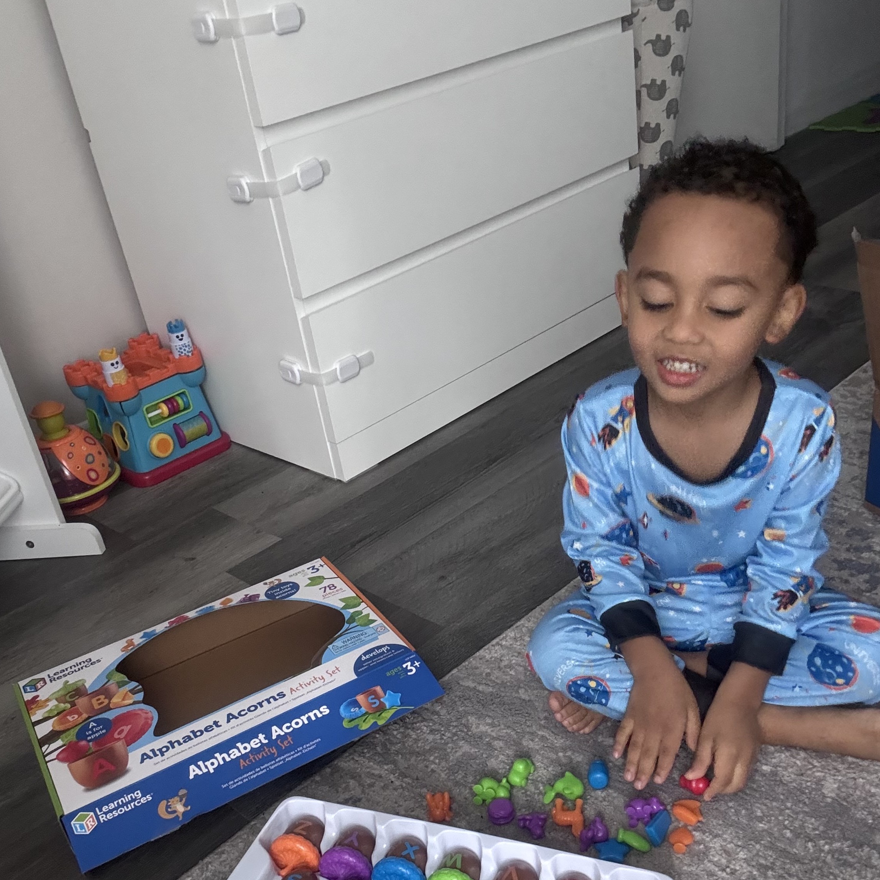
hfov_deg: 46.0
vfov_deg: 45.6
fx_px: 1035
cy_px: 551
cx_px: 437
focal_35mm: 36
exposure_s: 1/45
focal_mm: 2.69
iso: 320
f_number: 1.9
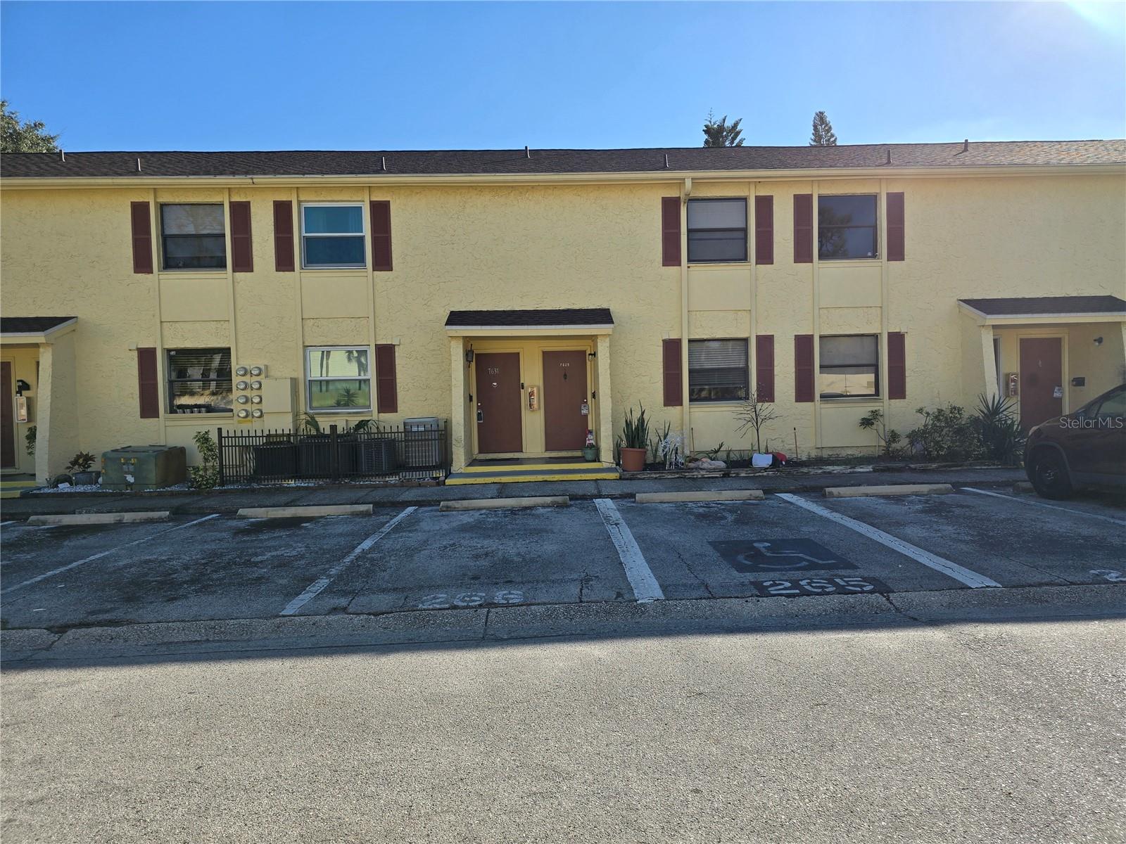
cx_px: 563
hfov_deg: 73.9
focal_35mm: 23
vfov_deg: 58.9
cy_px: 422
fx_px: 748
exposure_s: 1/726
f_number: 1.7
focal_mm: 6.3
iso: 12
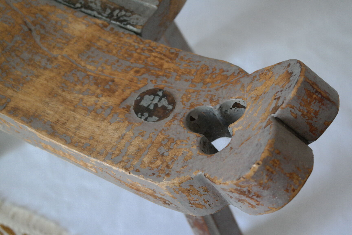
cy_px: 118
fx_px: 567
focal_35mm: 58
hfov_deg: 34.5
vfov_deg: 23.4
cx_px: 176
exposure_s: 1/60
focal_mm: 38
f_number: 5
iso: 1600
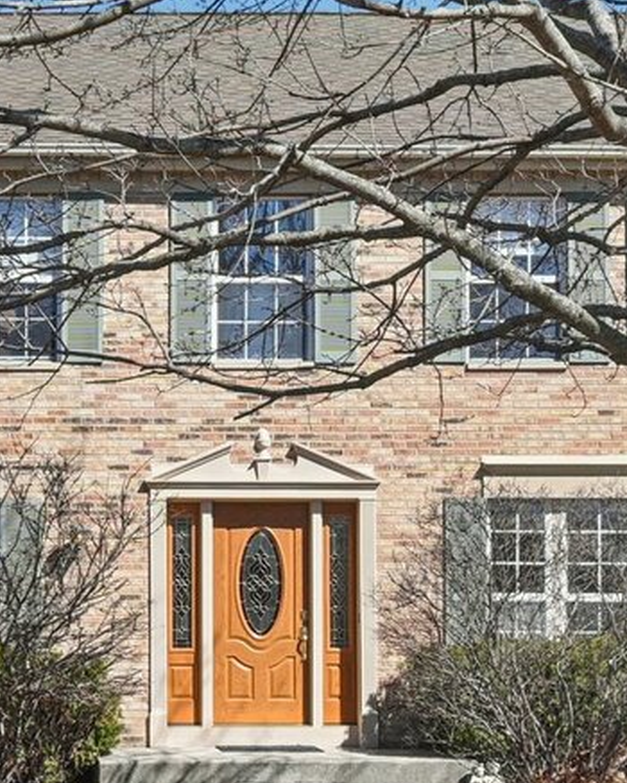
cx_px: 61
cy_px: 460
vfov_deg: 26.0
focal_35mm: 73
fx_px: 1692
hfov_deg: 20.6
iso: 100
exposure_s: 1/250
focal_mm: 14
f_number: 8
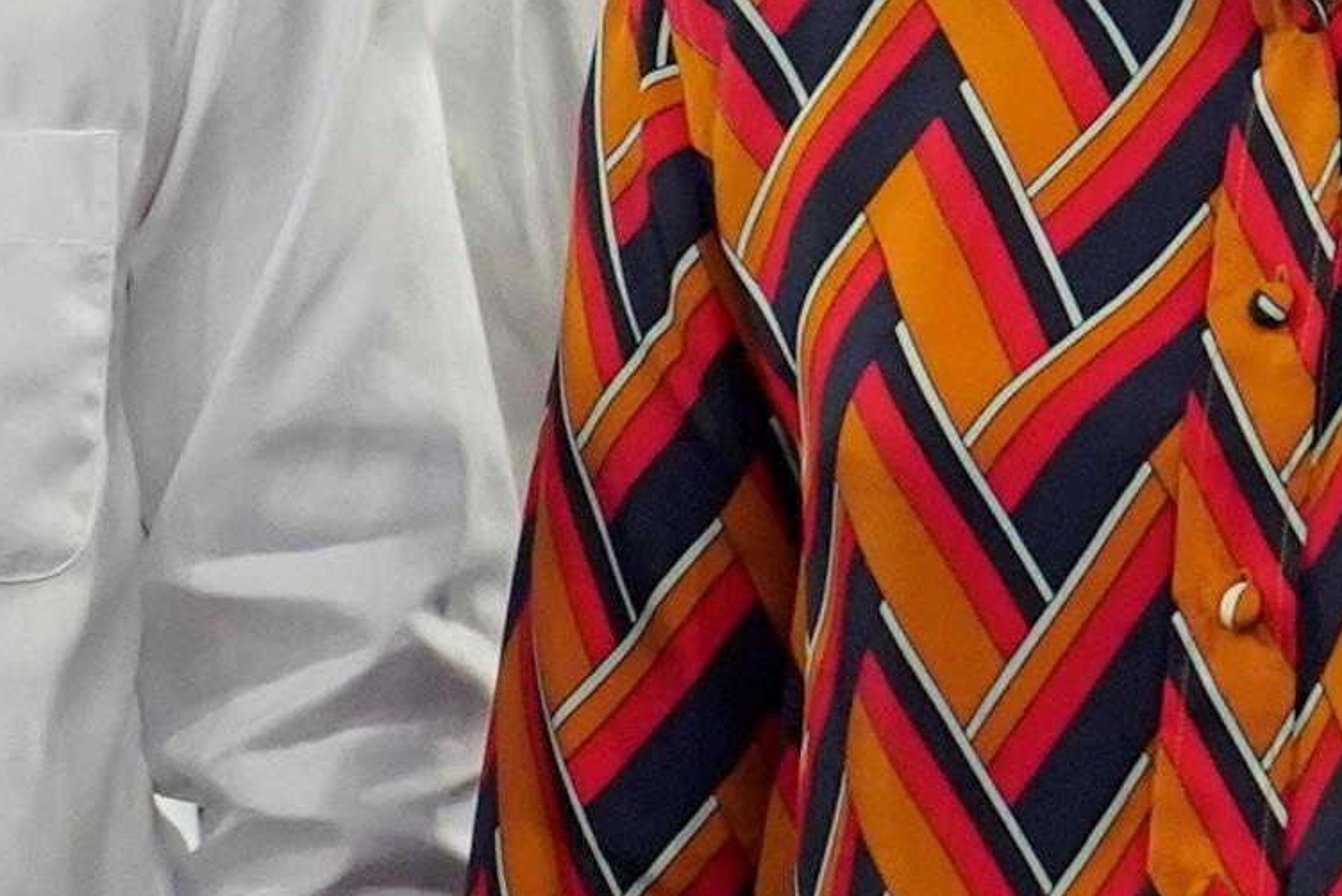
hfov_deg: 5.9
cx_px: 381
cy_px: 705
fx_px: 13086
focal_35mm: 351
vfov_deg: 3.9
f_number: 4
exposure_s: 1/160
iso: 2500
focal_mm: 45
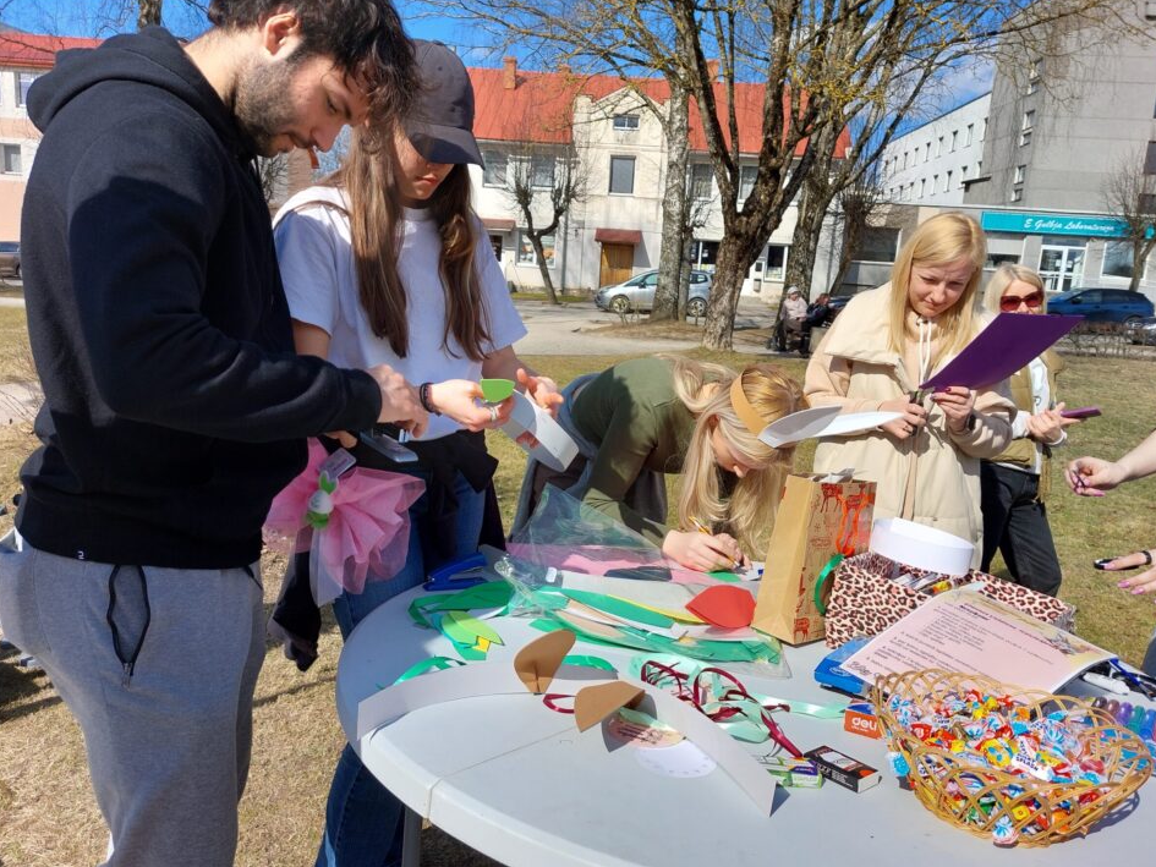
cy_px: 418
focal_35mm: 26
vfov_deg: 53.1
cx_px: 581
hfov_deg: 67.3
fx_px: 868
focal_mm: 5.23
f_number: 1.8
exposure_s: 1/1202
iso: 25
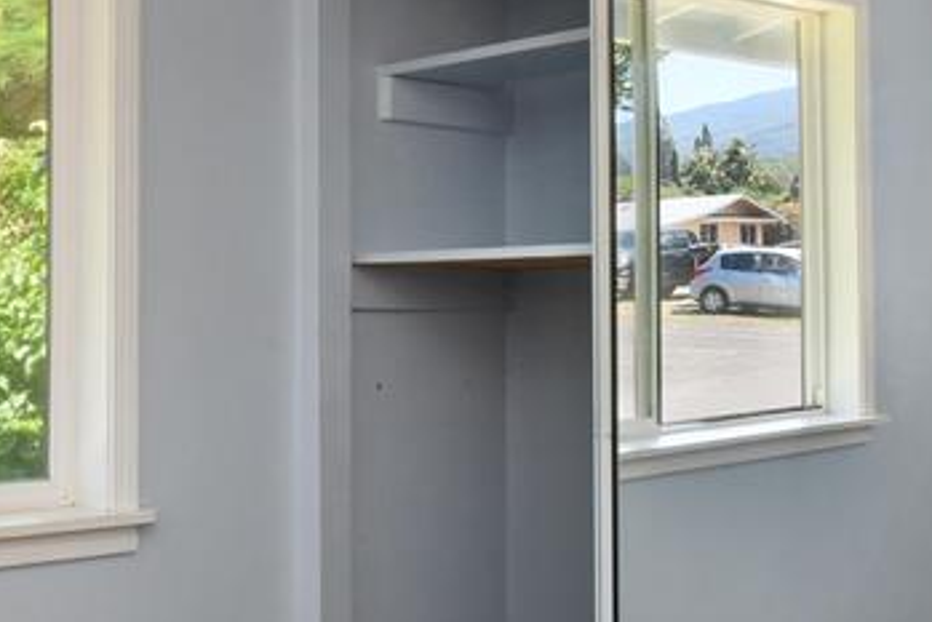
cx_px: -96
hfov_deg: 32.0
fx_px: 1424
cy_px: 323
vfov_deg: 24.6
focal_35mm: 55
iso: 2800
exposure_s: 1/60
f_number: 16
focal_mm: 15
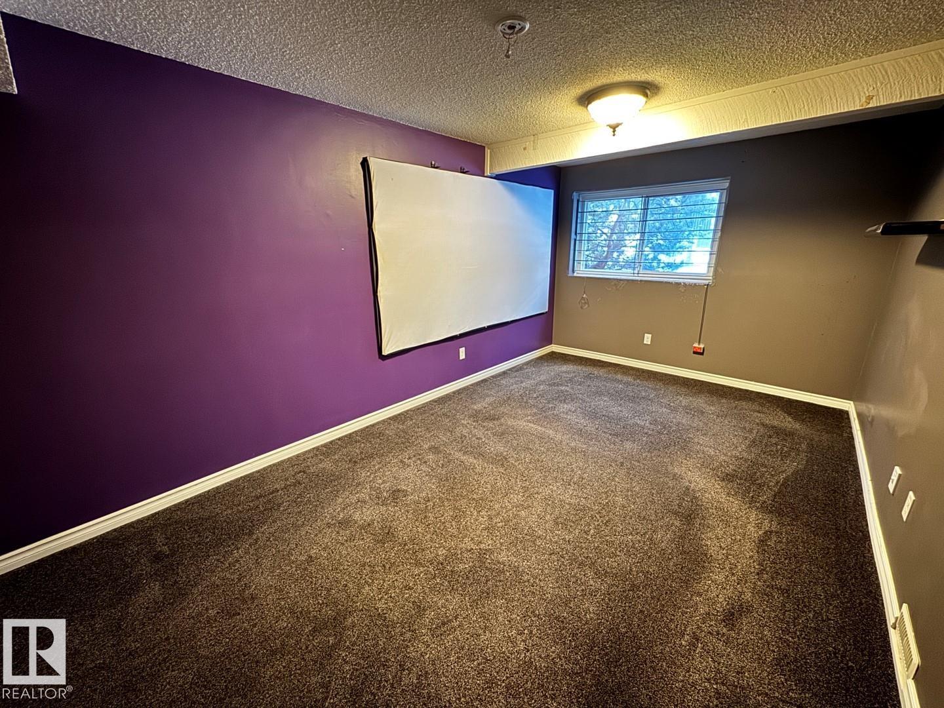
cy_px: 354
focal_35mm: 14
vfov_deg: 85.7
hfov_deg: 102.1
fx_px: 382
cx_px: 472
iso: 1600
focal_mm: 2.22
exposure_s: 1/12
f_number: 2.2
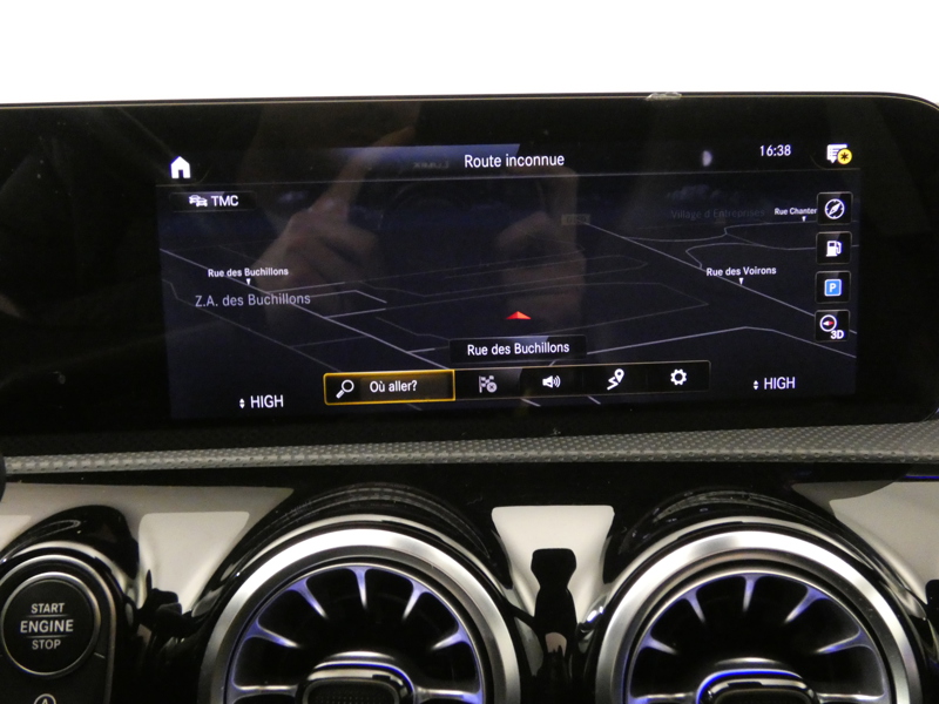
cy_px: 352
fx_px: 868
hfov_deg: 56.8
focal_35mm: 32
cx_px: 470
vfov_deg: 44.2
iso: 1600
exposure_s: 1/15
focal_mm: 5.8
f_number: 3.4
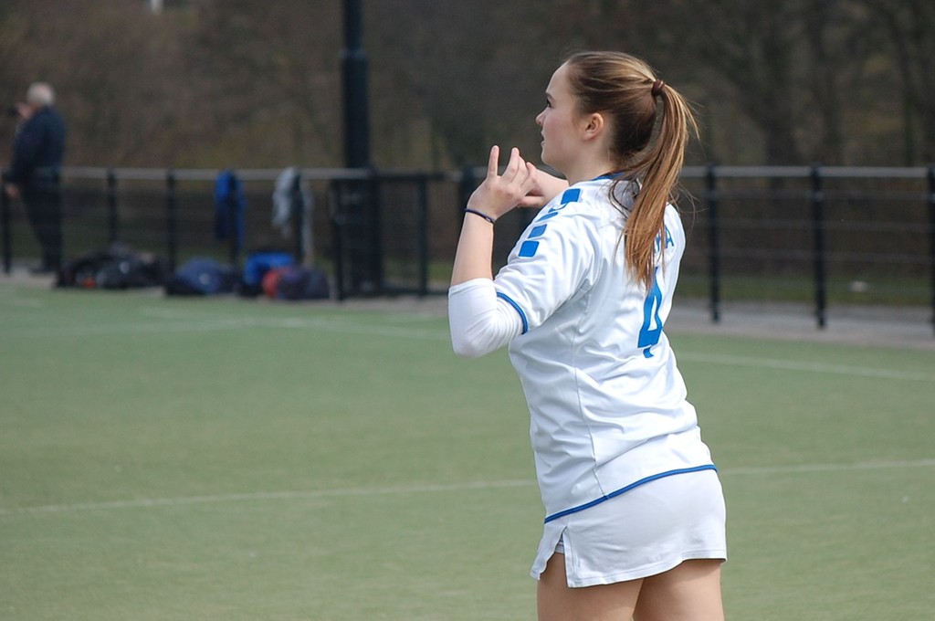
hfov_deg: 11.4
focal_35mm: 180
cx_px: 468
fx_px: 4669
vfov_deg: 7.6
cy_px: 310
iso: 280
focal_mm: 120
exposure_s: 1/1000
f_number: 4.8
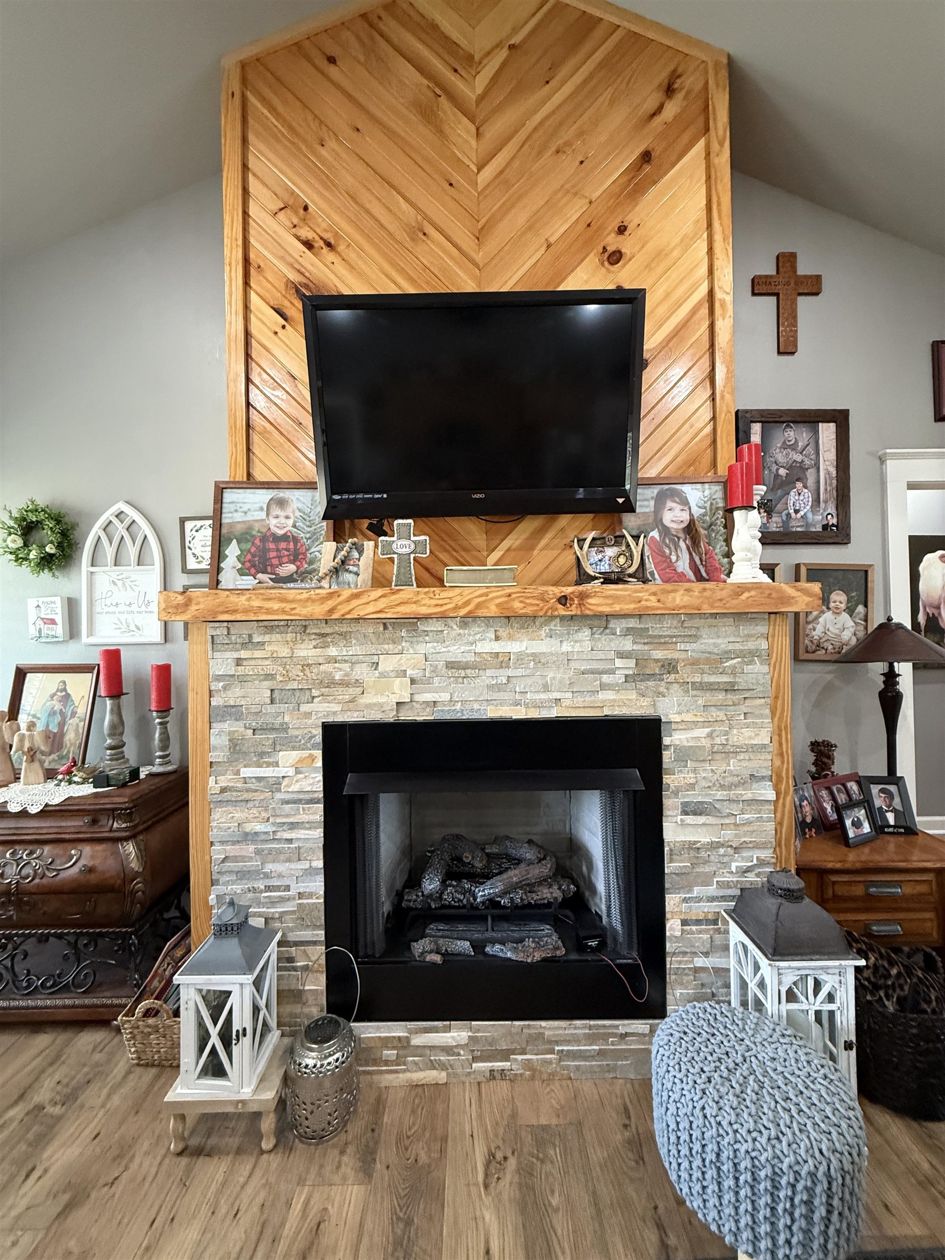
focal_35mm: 14
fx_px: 510
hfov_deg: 85.7
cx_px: 472
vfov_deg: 102.1
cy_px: 630
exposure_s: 1/60
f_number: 2.2
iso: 400
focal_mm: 2.22
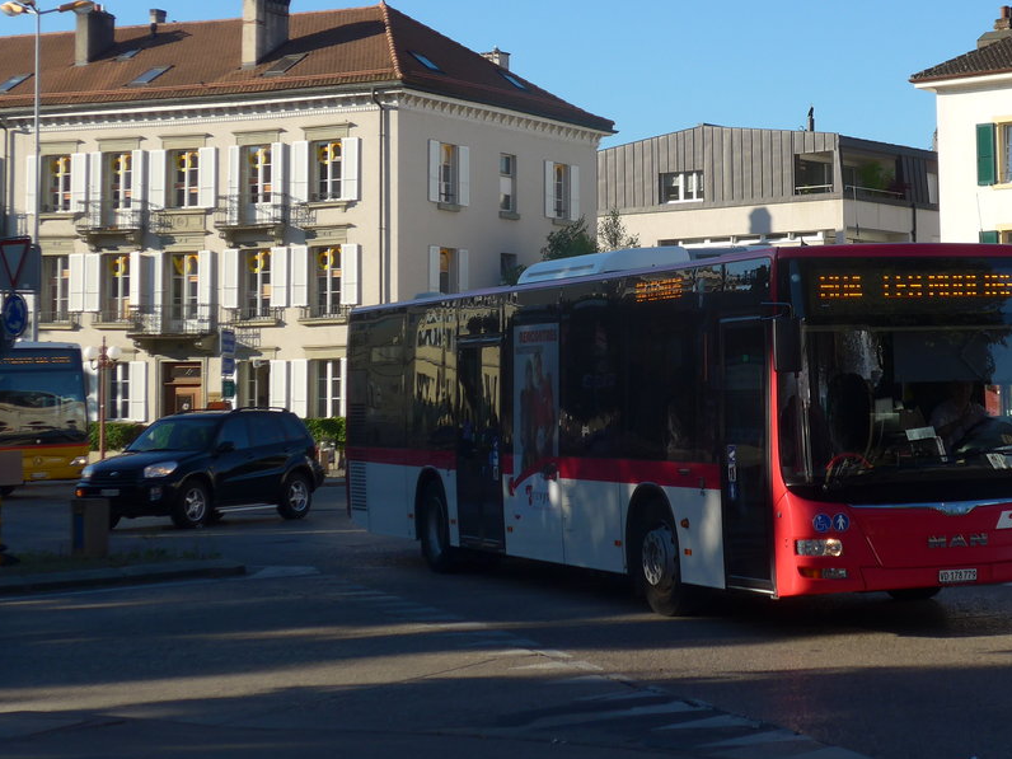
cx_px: 722
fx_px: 2602
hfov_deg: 21.9
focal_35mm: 89
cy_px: 235
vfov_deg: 16.5
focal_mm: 12
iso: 80
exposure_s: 1/800
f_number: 3.5
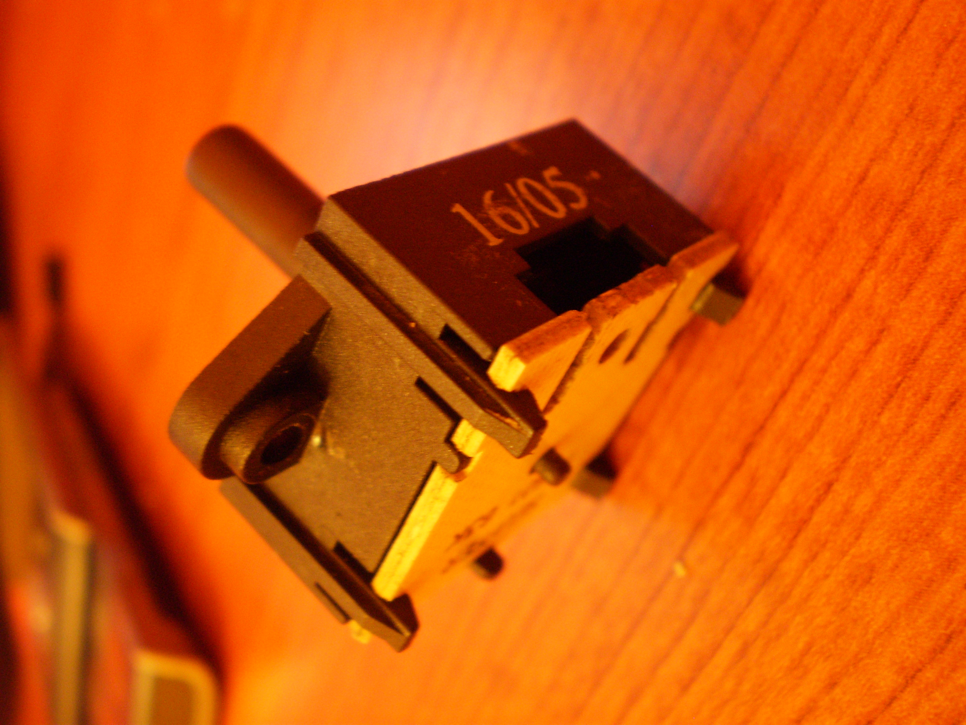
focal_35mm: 42
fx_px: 1172
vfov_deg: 34.3
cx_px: 483
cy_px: 362
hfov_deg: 44.8
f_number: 3.5
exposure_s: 1/2
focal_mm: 7.4
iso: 250
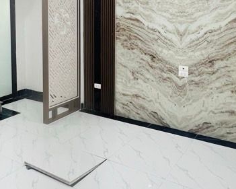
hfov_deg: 47.9
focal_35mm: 37
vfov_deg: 38.9
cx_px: 70
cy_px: 42
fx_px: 259
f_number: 1.8
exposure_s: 1/100
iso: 200
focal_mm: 1.57
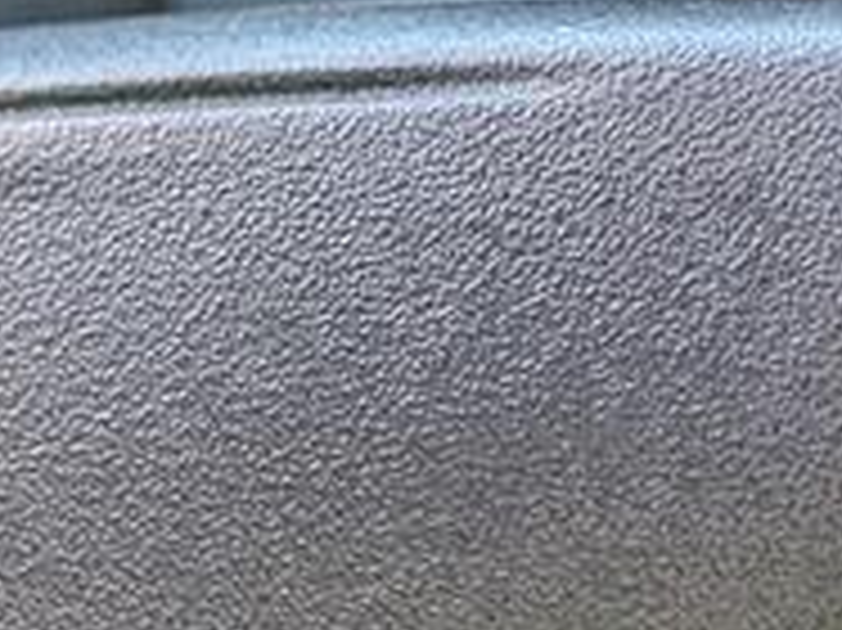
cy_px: 432
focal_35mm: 168
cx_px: 315
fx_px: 4084
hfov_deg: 11.8
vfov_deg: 8.8
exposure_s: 1/217
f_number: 1.68
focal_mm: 6.9
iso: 266
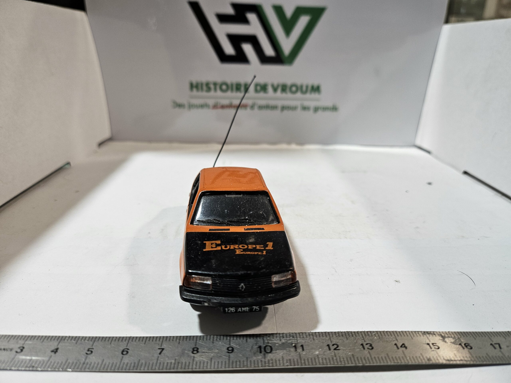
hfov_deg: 71.6
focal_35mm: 24
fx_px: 354
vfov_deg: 56.8
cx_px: 256
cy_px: 192
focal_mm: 5
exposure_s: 1/100
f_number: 1.8
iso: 100
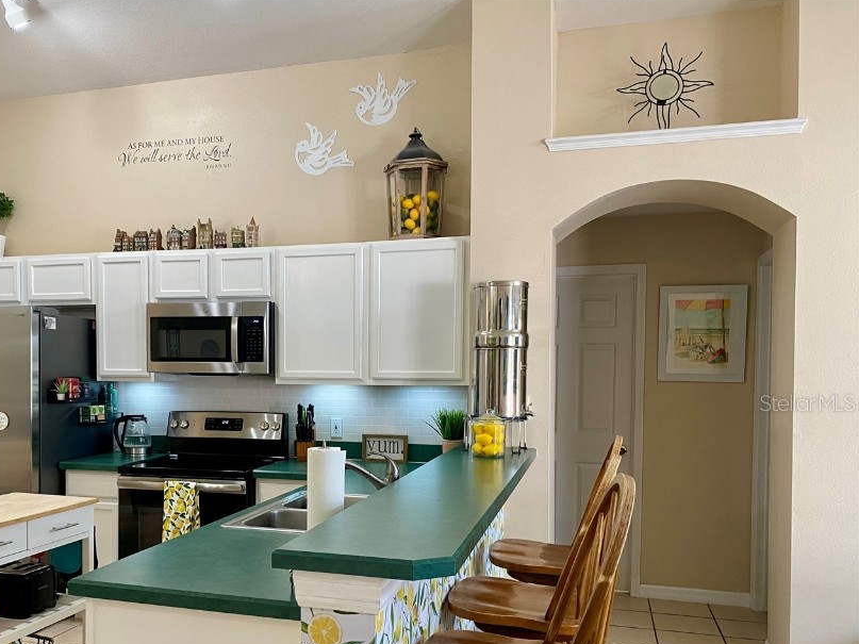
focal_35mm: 33
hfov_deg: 54.6
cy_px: 402
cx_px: 315
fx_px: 819
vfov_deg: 42.6
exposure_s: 1/60
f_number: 1.8
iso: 80
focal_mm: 4.25
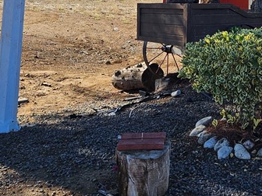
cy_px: -76
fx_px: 530
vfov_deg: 19.0
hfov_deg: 27.0
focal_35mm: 70
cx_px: 228
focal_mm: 5.4
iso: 25
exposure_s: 1/1163
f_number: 1.8
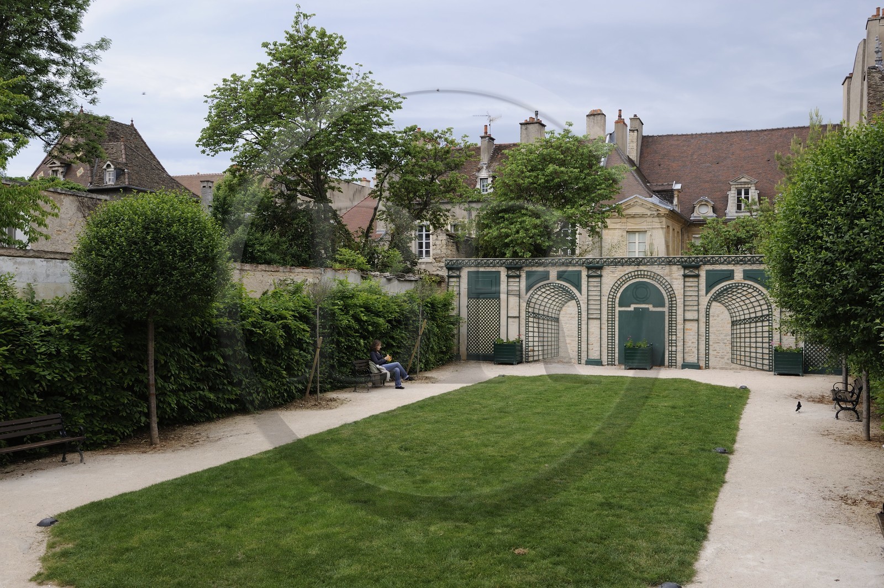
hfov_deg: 58.8
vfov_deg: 41.0
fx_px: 785
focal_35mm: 32
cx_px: 442
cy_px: 294
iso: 200
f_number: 9
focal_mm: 32
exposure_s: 1/125
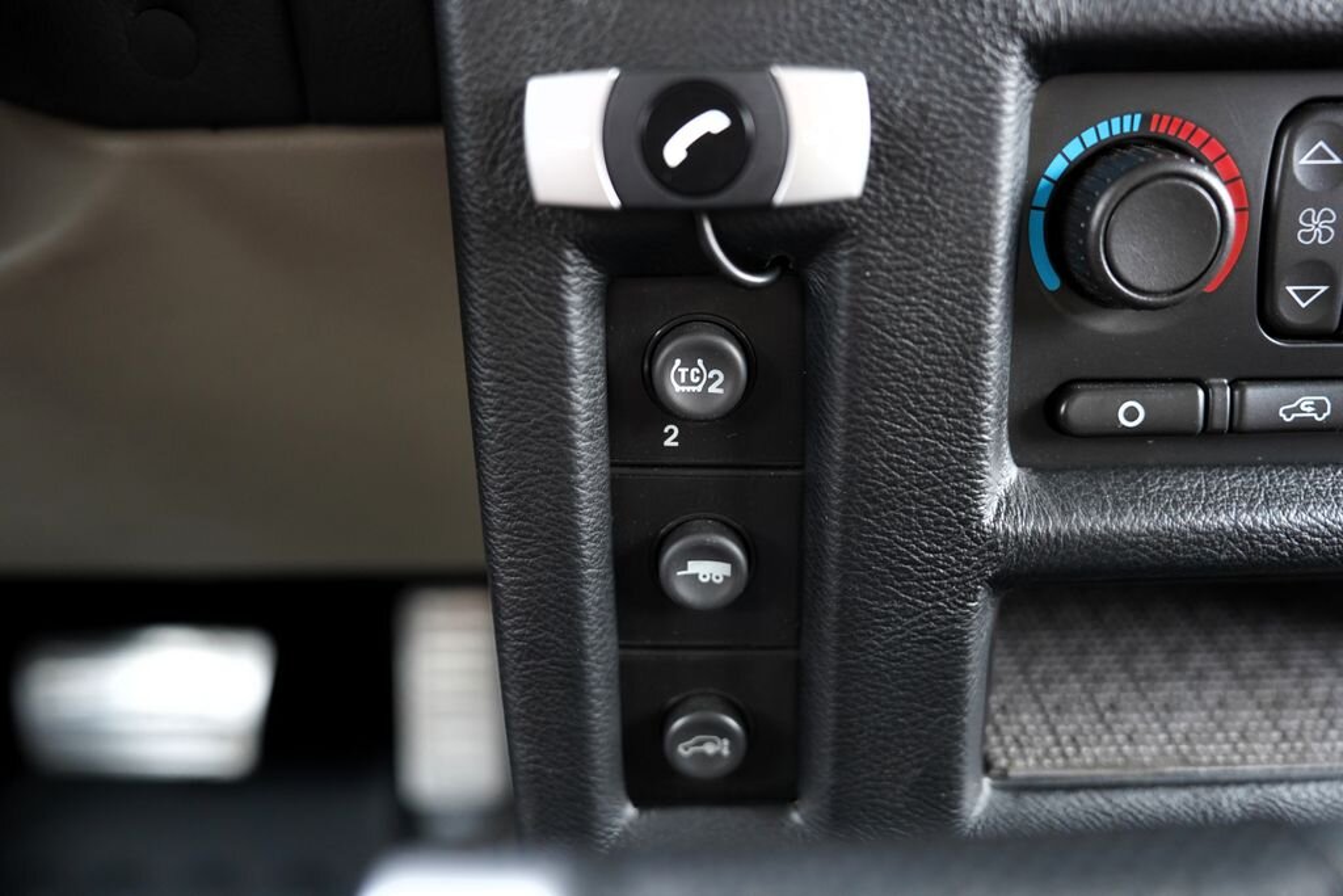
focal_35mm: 30
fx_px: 1119
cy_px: 448
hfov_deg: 61.9
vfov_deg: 43.6
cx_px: 672
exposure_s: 1/30
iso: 1250
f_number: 2.8
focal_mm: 30
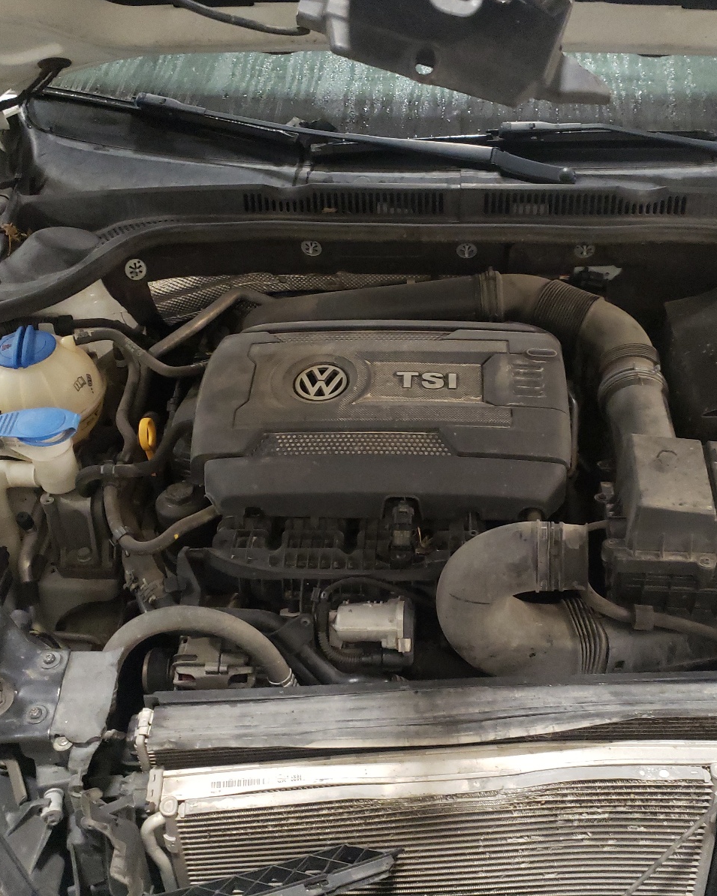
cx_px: 449
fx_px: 902
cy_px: 446
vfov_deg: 52.8
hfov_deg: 43.0
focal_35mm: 34
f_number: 1.5
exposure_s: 1/24
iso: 396
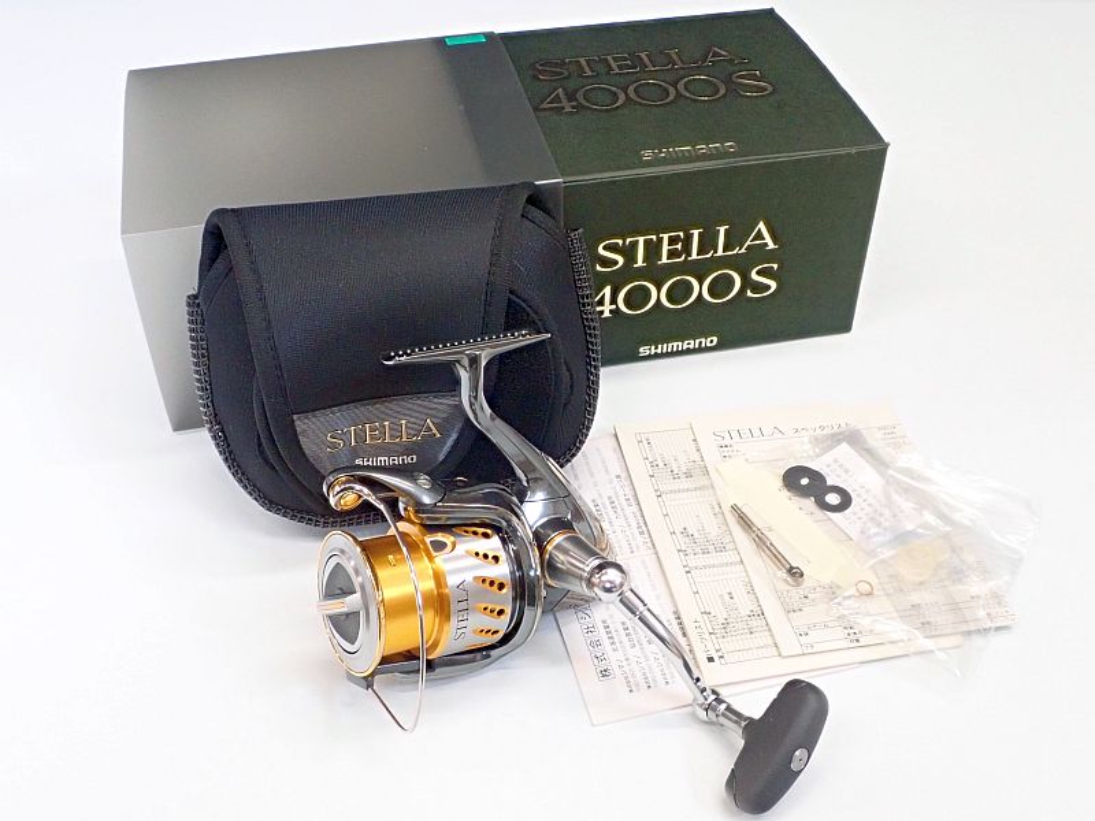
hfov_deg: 52.6
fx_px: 1107
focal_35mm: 35
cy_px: 410
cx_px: 548
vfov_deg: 40.7
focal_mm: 6.42
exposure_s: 1/40
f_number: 3.5
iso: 800
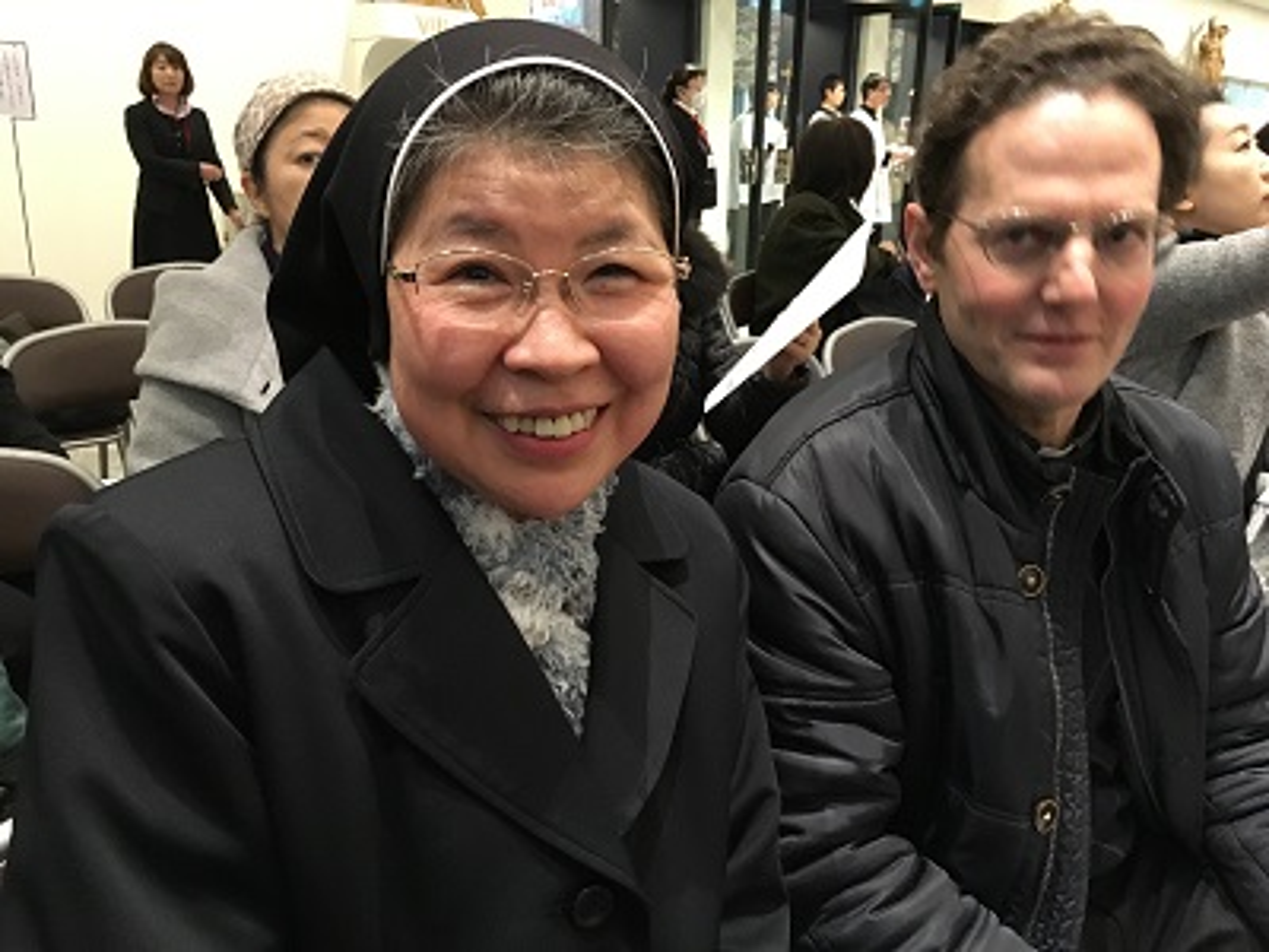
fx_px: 1063
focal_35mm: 29
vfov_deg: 48.2
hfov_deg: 61.7
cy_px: 476
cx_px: 634
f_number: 2.2
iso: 320
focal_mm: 4.15
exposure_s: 1/15
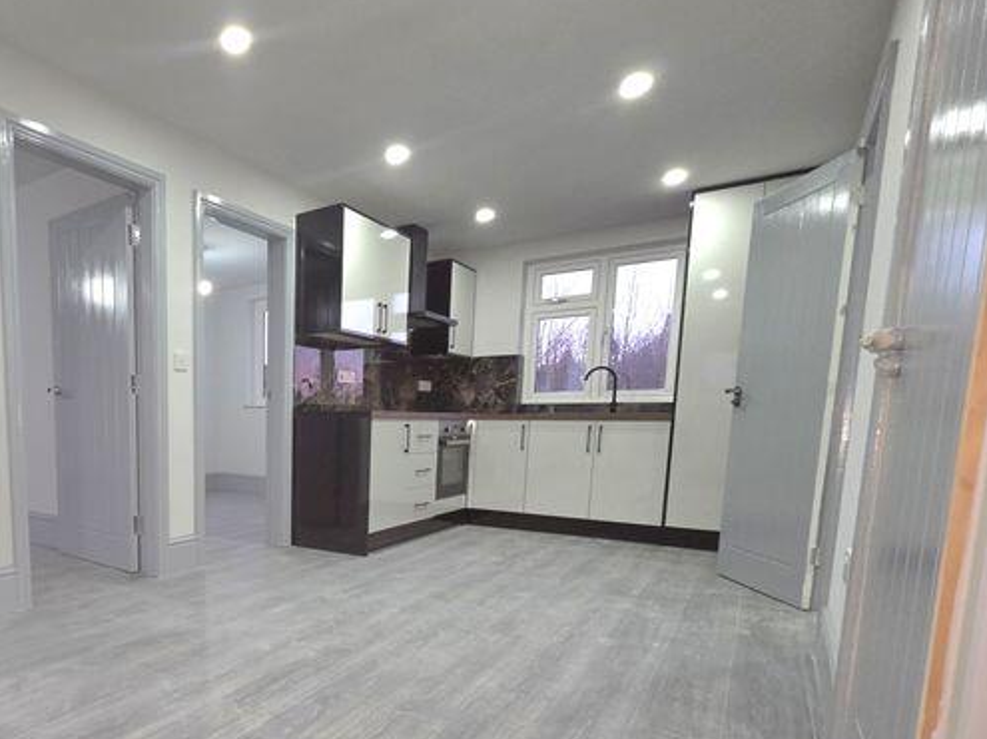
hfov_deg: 73.7
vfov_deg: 61.5
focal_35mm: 21
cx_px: 253
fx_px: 599
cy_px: 508
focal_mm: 2.2
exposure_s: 1/31.9
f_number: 1.9
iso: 200
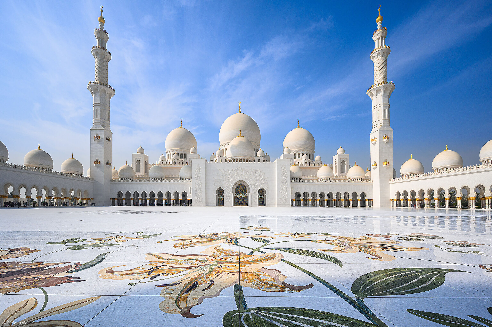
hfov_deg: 104.3
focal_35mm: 14
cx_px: 246
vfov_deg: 81.1
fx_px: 191
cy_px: 164
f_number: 10
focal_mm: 14
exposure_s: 1/1250
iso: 200
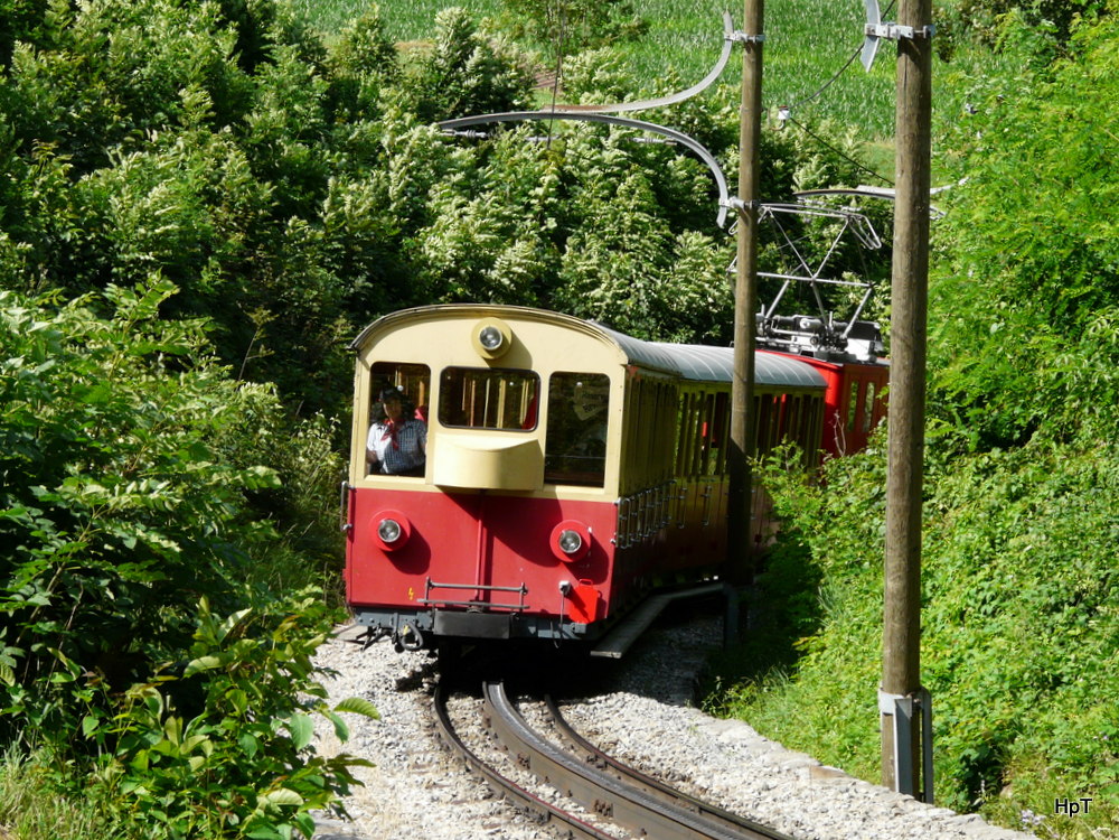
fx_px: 4073
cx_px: 560
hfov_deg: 15.6
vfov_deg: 11.8
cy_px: 420
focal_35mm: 126
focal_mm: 20.6
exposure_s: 1/250
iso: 100
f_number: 5.6
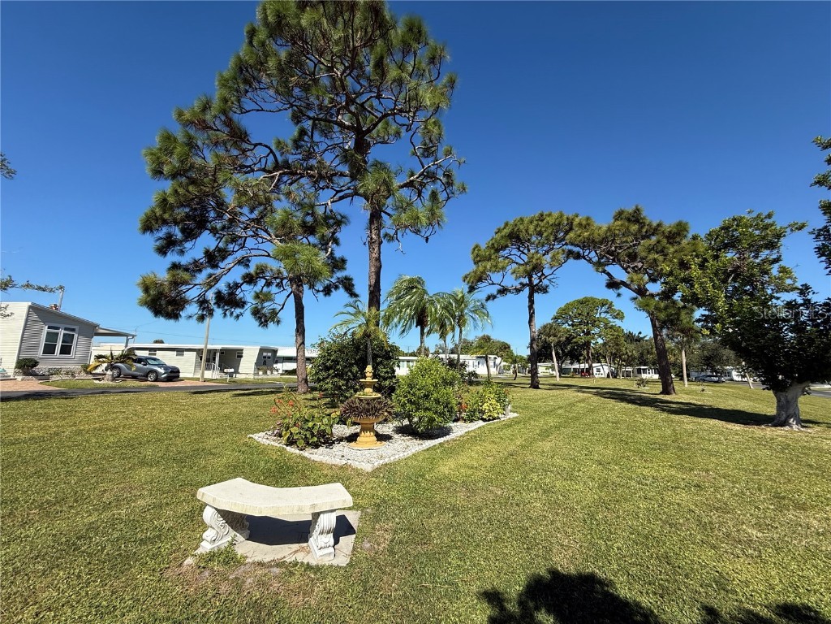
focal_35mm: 14
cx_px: 416
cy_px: 312
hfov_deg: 102.1
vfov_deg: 85.7
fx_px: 336
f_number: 2.2
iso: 50
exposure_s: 1/2237
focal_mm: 2.22
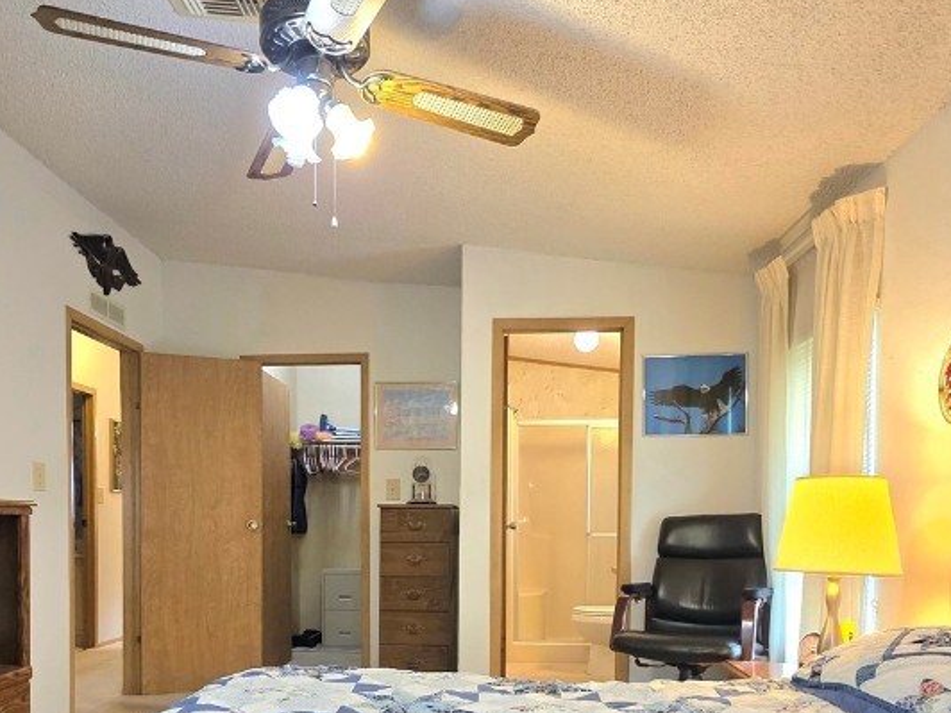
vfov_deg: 51.9
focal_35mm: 25
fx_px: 687
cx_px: 413
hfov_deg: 69.1
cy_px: 554
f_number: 1.9
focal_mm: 2.2
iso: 250
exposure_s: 1/120
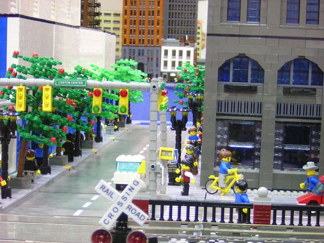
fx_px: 1011
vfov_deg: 13.7
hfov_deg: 18.2
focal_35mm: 108
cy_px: 122
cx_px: 162
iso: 344
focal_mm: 14.1
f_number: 4.7
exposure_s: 1/3.2
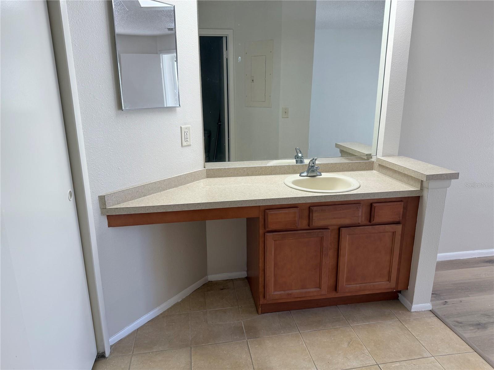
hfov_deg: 71.6
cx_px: 247
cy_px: 185
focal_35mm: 24
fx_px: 343
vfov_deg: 56.8
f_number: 1.78
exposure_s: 1/120
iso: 100
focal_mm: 6.76
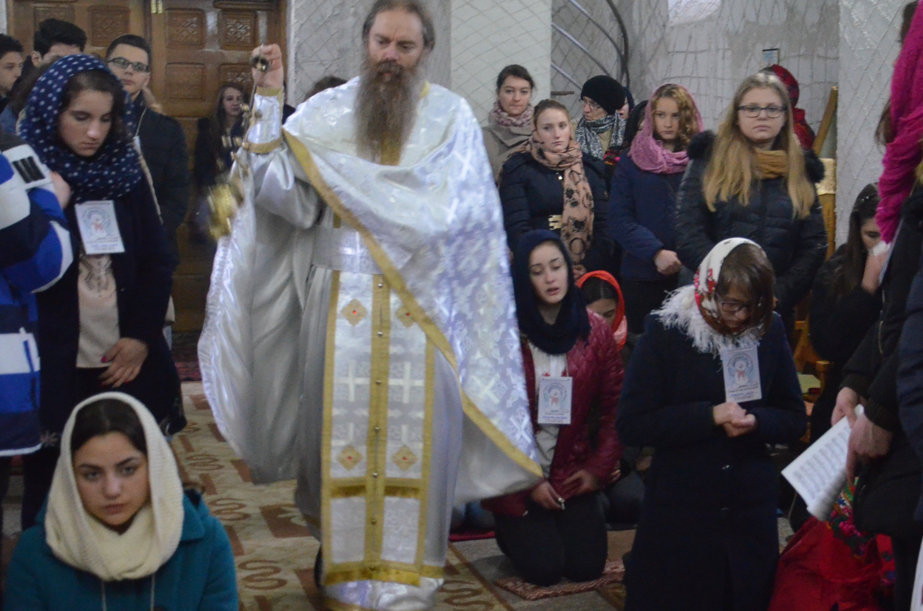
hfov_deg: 28.3
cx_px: 613
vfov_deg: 19.1
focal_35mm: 71
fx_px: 1817
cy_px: 301
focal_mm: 28
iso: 3200
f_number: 4
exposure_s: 1/20
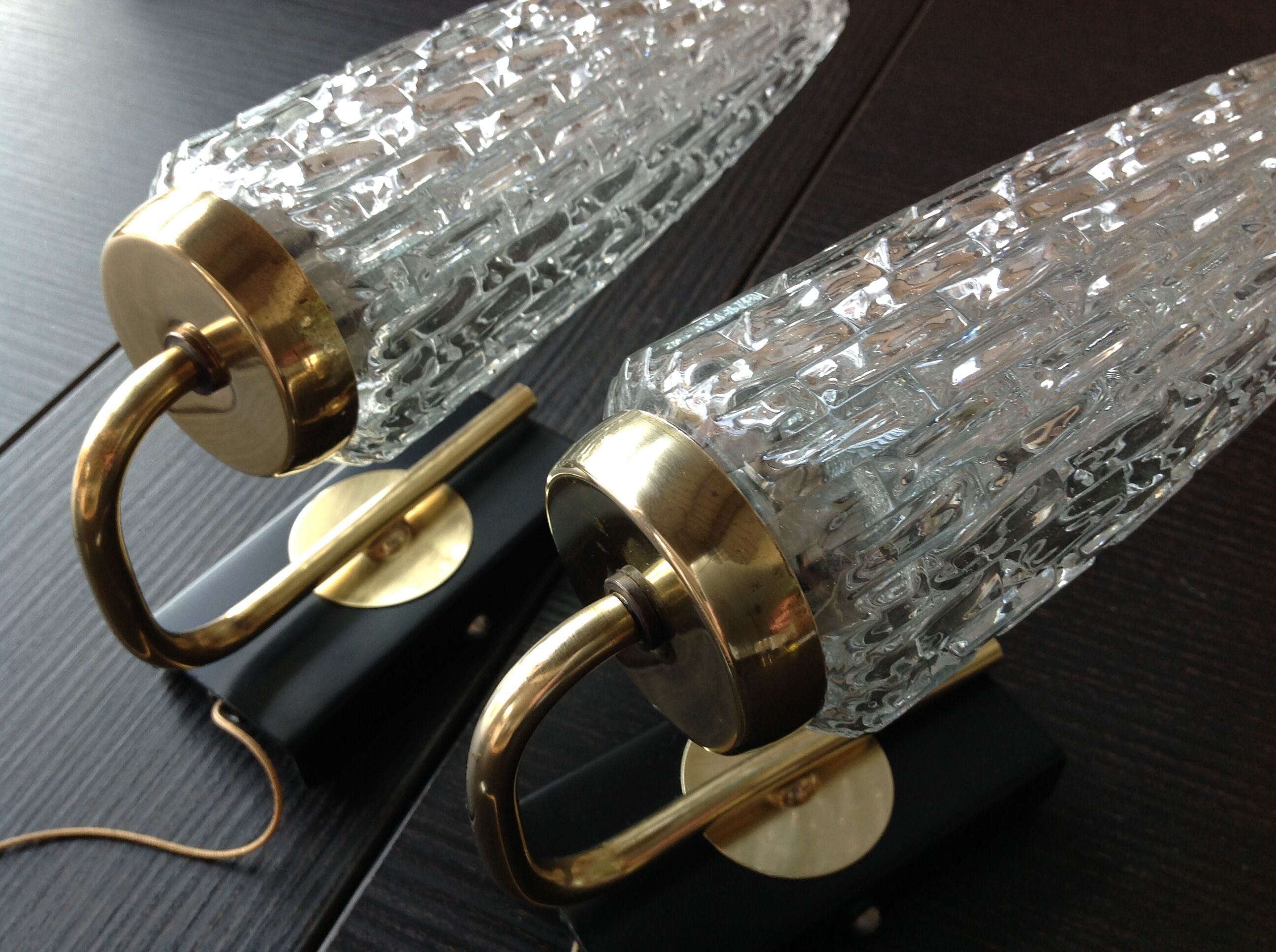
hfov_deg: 52.7
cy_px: 476
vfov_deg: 40.6
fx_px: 1288
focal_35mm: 35
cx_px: 638
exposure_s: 1/30
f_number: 2.4
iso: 64
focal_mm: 4.28
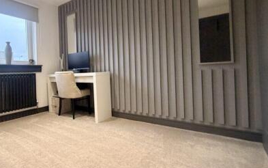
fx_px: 161
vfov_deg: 54.9
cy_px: 73
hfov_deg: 75.0
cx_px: 73
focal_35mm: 22
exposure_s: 1/50
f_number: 2.2
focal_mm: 2.22
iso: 250
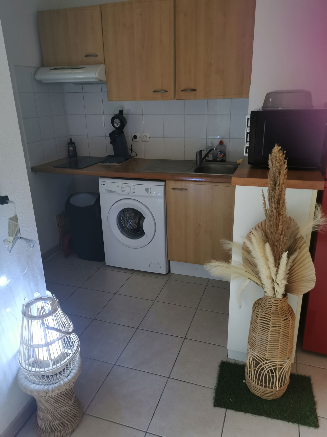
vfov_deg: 65.3
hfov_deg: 51.4
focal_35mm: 27
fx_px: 340
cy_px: 218
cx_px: 164
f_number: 1.8
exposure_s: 1/33.3
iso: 400
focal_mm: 5.58
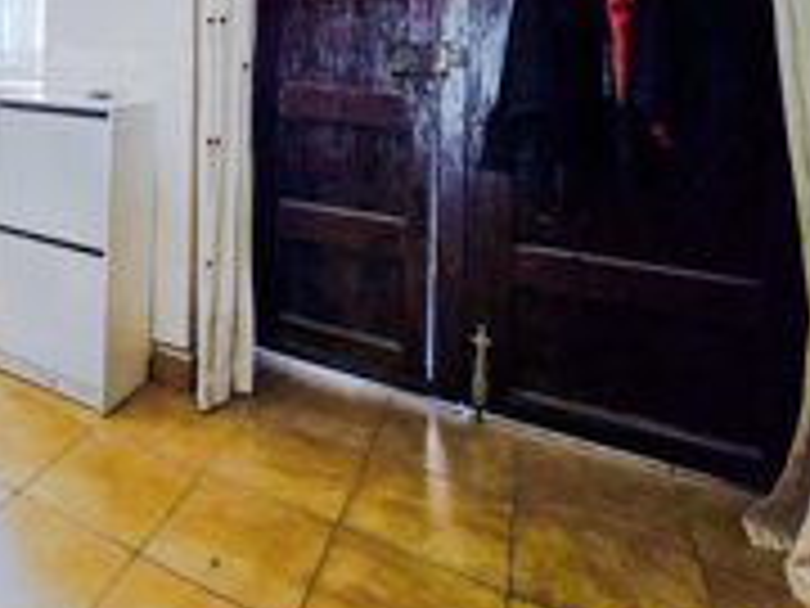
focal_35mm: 26
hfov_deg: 57.7
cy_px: 59
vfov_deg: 47.6
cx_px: 81
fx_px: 608
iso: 200
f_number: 2.2
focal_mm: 2.2
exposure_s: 1/50
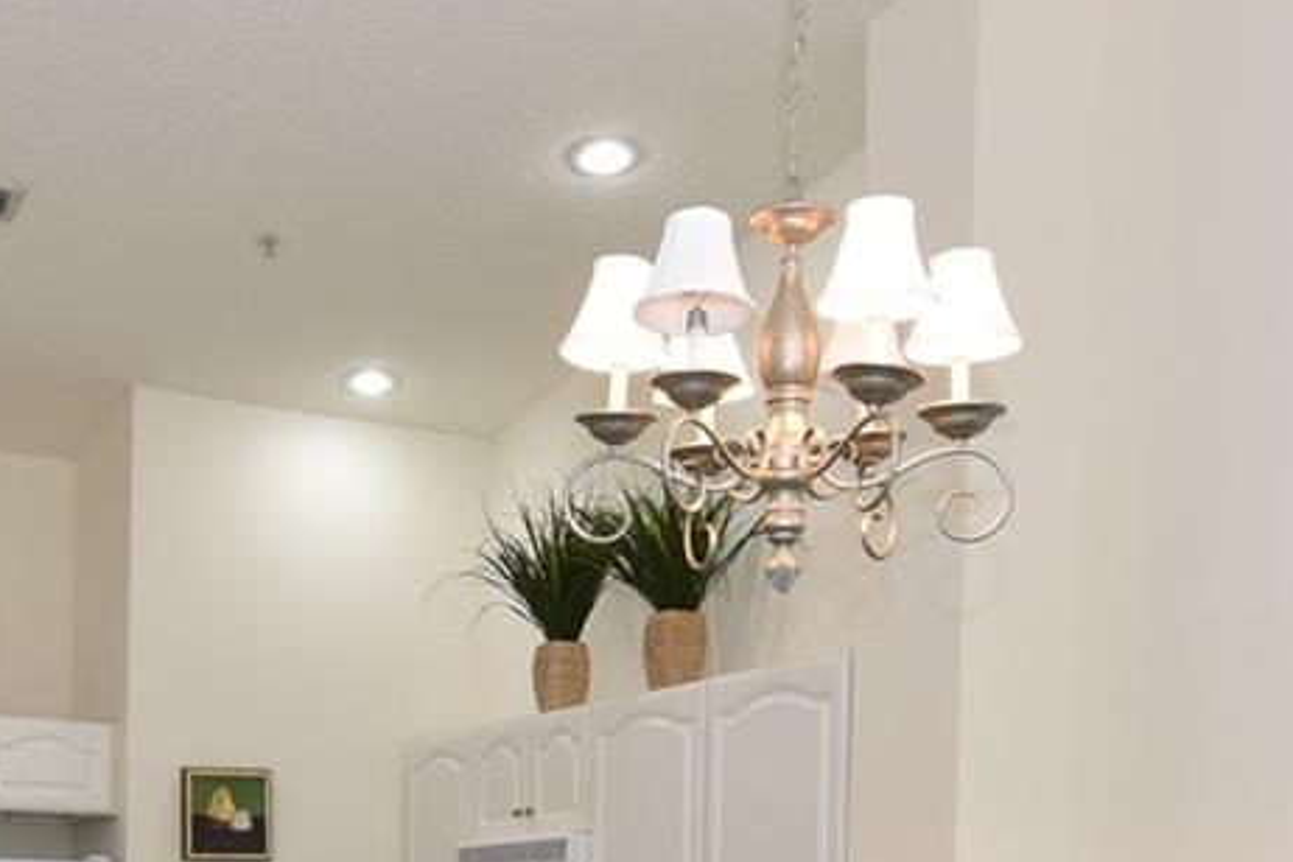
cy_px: 1064
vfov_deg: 23.5
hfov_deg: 37.9
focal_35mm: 52
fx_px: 1868
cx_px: 459
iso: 400
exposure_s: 1/60
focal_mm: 10
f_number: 4
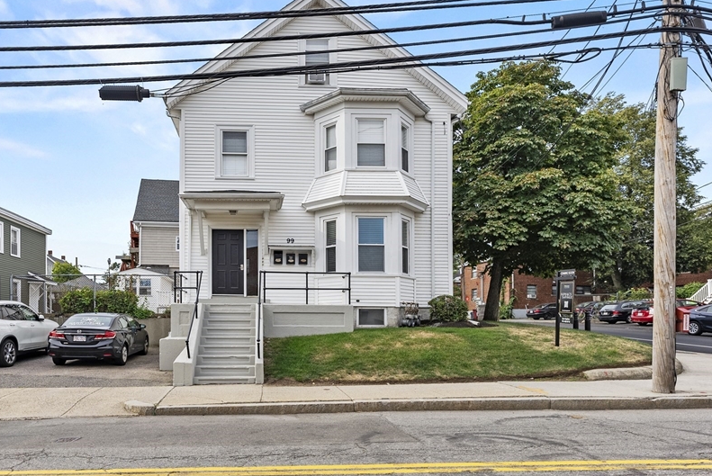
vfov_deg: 56.7
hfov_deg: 77.1
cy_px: 222
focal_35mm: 22
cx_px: 289
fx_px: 441
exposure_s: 1/320
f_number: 5.6
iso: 160
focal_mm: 17.2
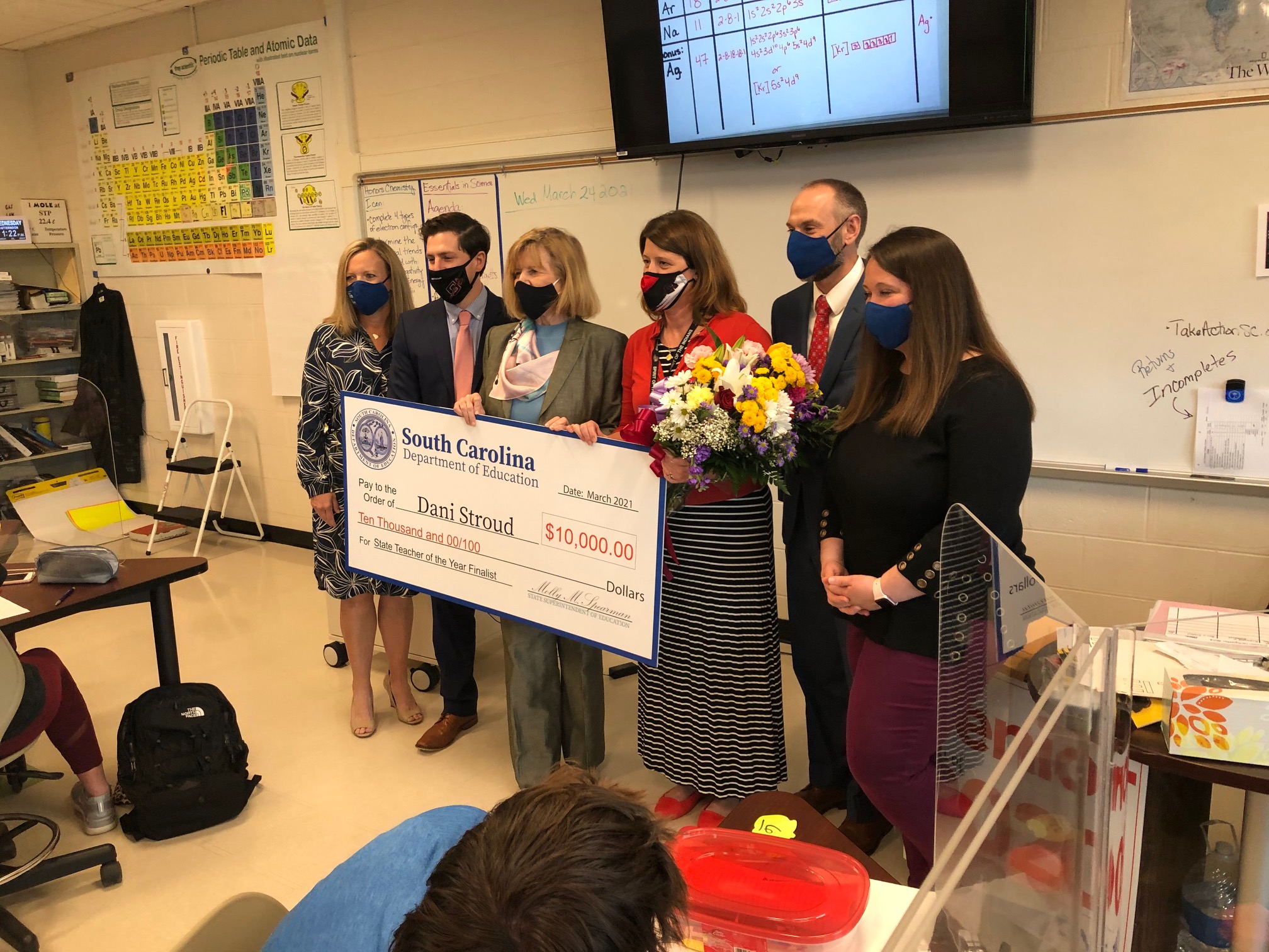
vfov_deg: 49.7
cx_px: 634
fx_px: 1026
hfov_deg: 63.4
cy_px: 476
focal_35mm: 28
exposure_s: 1/30
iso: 40
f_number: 1.8
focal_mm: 3.99
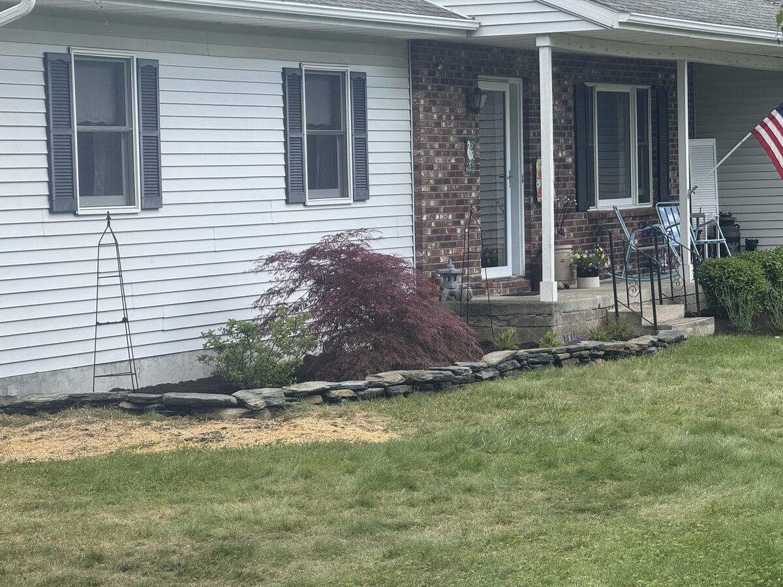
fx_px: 2714
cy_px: 294
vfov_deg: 12.3
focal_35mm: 120
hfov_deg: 16.4
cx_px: 392
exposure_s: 1/423
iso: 50
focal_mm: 15.66
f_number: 2.8
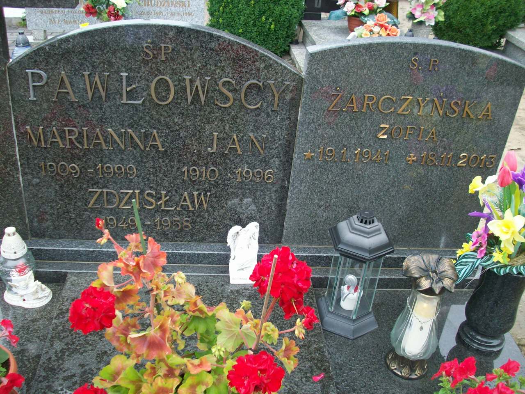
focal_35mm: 37
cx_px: 262
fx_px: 561
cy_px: 197
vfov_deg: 38.7
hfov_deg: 50.1
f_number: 2.8
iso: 80
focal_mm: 6.2
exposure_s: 1/107
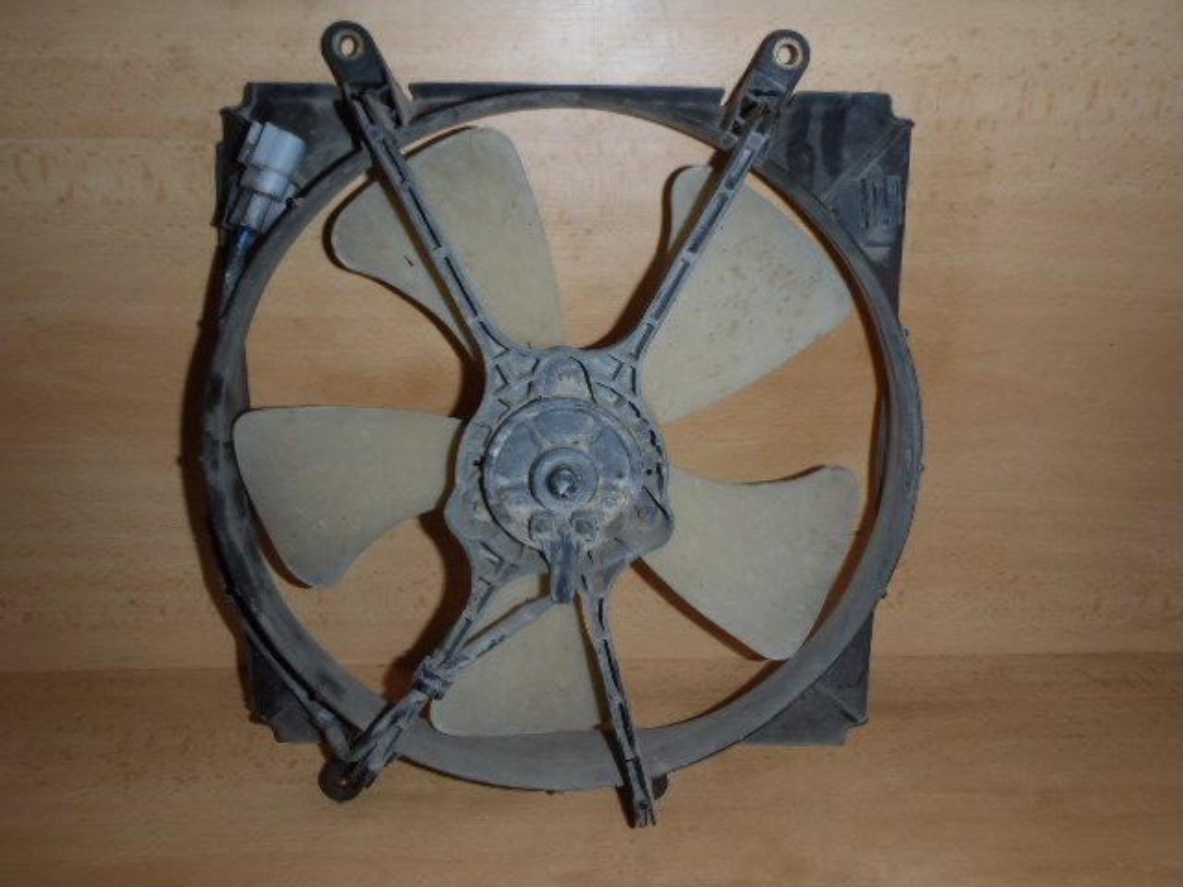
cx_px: 592
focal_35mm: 28
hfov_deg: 63.4
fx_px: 957
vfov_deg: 49.7
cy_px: 444
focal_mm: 5
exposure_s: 1/30
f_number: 3.9
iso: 100
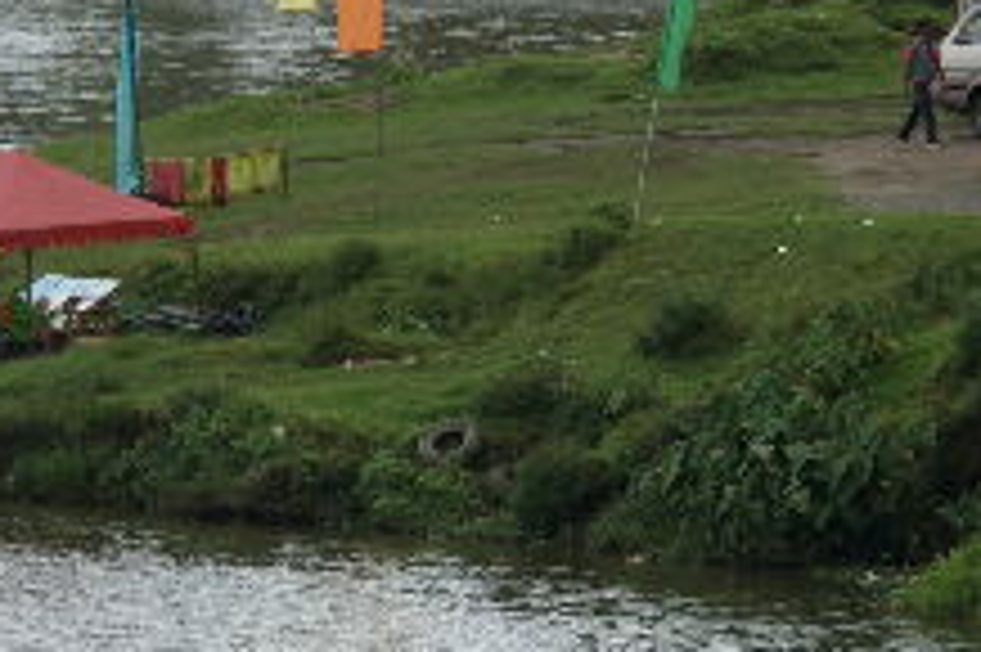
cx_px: 306
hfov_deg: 4.1
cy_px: 38
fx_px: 13805
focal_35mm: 507
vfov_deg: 2.7
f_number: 7.1
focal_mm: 100
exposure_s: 1/200
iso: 100
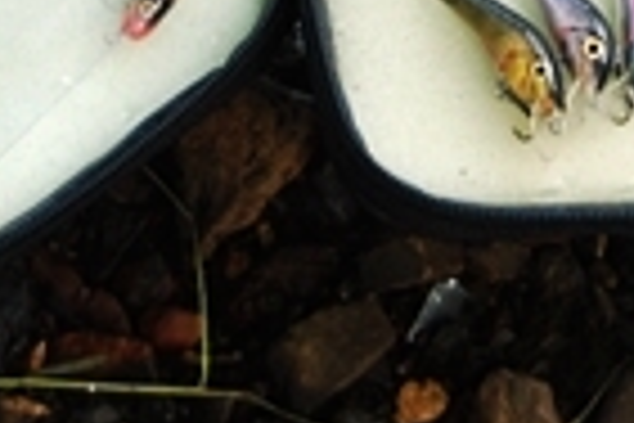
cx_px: 292
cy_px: -392
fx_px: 4807
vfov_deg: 5.0
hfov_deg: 7.5
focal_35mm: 273
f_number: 5.3
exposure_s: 1/25
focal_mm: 42
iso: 400
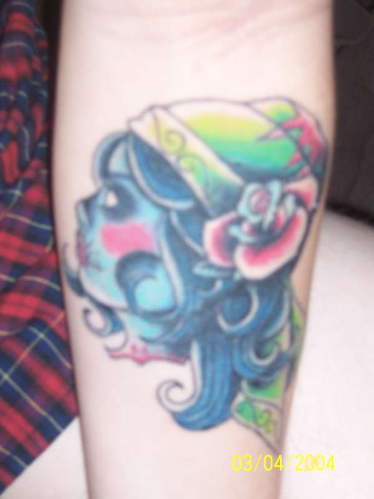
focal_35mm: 82
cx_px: 187
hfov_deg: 18.0
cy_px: 250
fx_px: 1181
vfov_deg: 23.8
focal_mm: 13.5
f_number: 4.8
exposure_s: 1/90
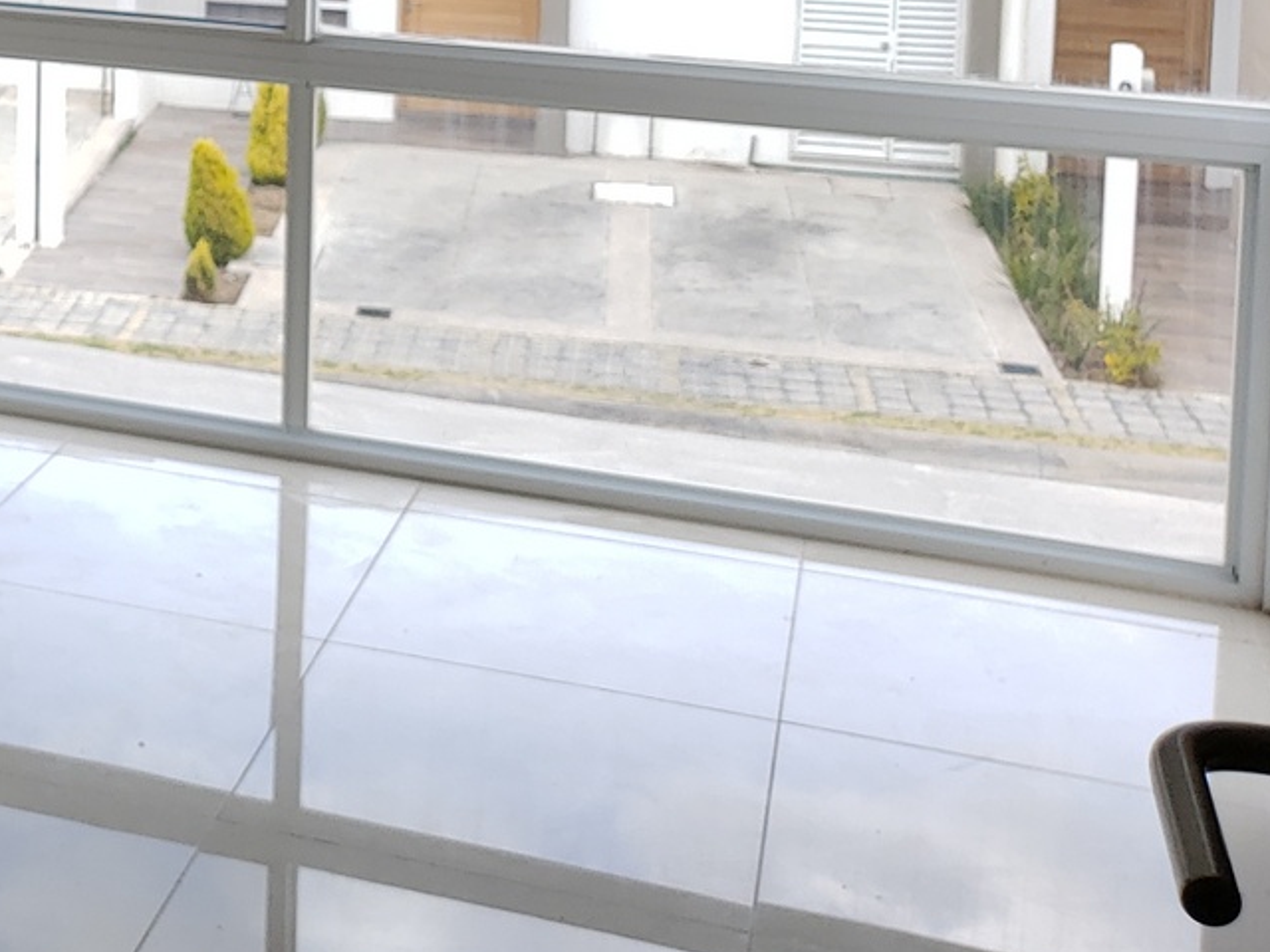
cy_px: -151
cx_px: -244
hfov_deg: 26.6
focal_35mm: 65
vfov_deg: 21.2
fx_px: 2385
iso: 50
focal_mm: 4.3
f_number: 1.5
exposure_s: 1/301
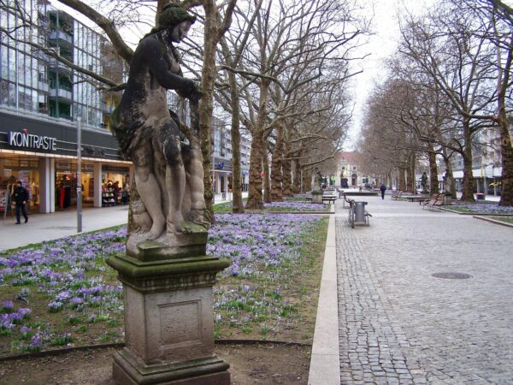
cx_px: 256
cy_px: 192
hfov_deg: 49.0
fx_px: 563
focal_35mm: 38
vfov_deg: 37.7
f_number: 2.8
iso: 80
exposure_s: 1/45
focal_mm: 6.3
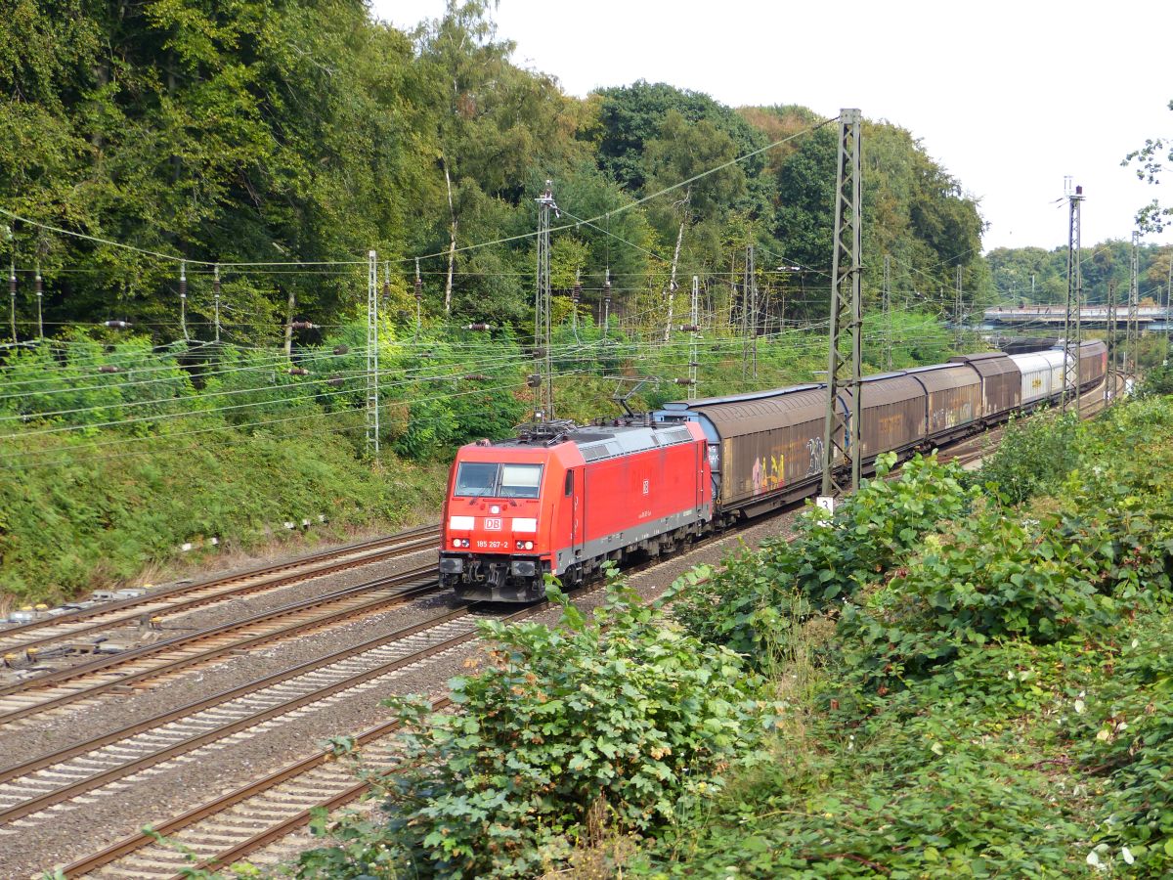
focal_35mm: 75
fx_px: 2541
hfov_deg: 26.0
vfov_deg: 19.6
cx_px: 586
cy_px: 440
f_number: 2.8
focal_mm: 13.5
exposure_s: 1/500
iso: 100
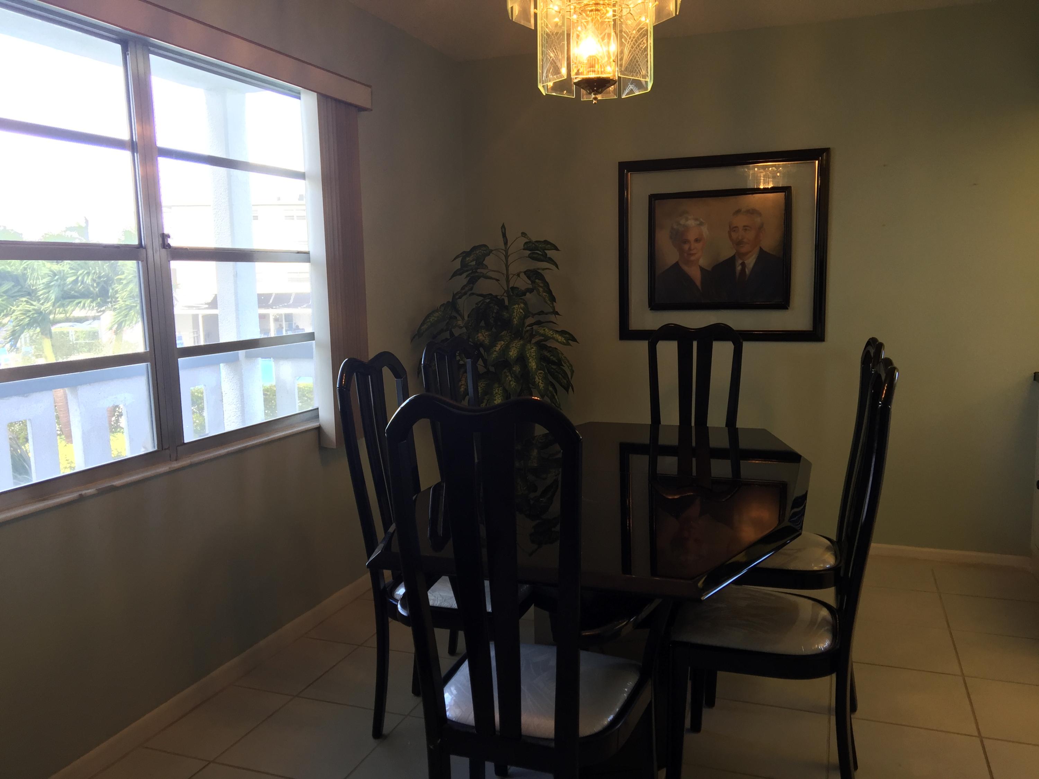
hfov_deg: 61.7
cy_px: 390
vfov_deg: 48.2
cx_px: 520
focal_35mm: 29
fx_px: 870
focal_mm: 4.15
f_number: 2.2
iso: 40
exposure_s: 1/60
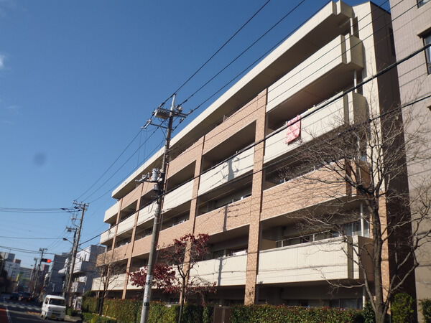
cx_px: 216
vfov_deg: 40.7
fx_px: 436
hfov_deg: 52.6
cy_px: 162
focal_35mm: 35
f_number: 10
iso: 100
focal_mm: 6.3
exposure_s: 1/125
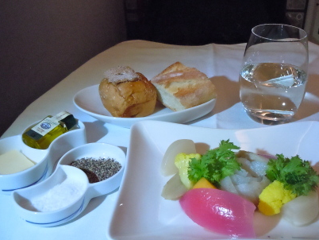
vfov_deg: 35.2
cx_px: 194
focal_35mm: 41
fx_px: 378
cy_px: 123
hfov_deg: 45.5
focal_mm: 5.9
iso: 800
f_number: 4
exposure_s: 1/40
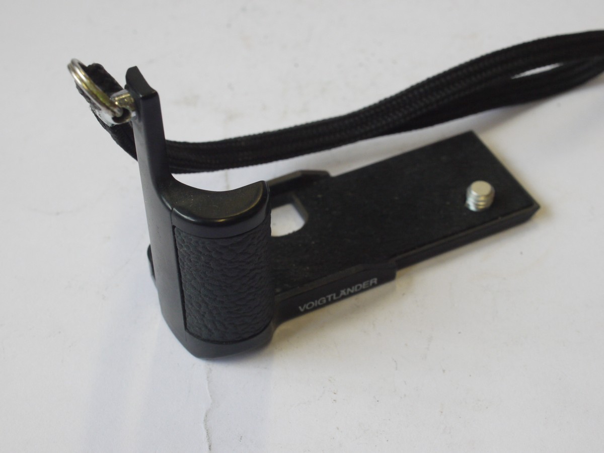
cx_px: 302
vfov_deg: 24.4
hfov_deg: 32.2
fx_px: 1047
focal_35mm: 60
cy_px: 226
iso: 800
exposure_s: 1/100
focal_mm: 30
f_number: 9
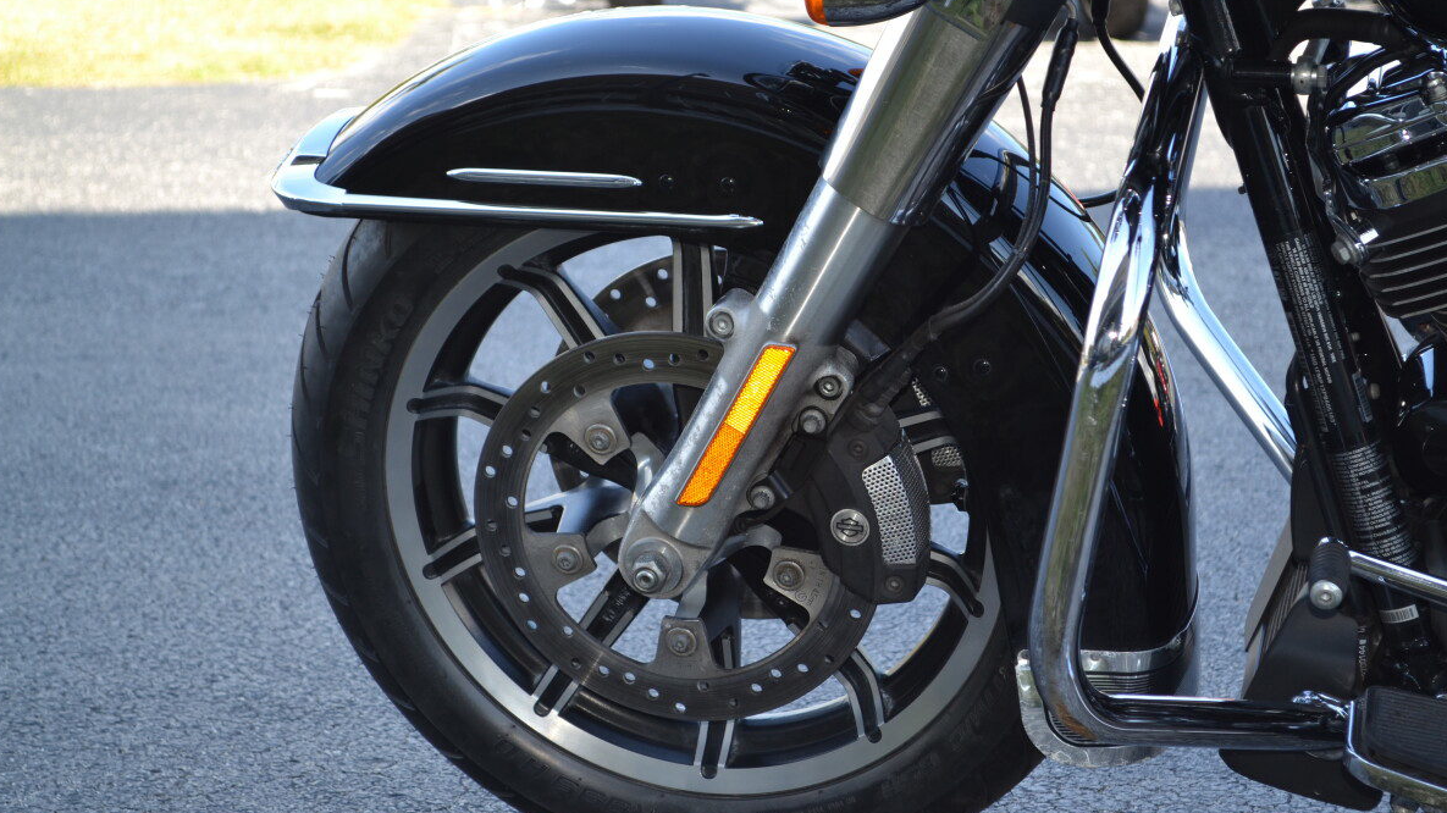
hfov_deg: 24.3
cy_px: 402
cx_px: 717
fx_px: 3358
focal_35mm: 88
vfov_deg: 13.8
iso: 200
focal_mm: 55
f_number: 5.6
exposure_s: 1/125
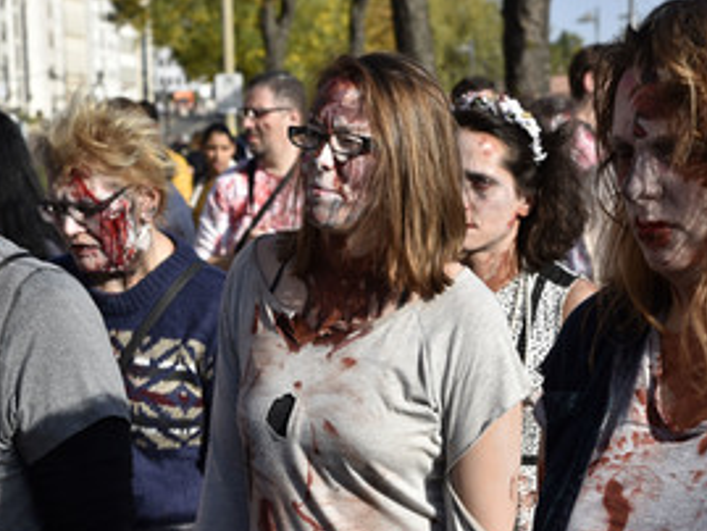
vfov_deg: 11.2
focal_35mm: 132
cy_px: 371
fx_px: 2697
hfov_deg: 14.9
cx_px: 322
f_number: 10
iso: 200
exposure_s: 1/400
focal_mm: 82
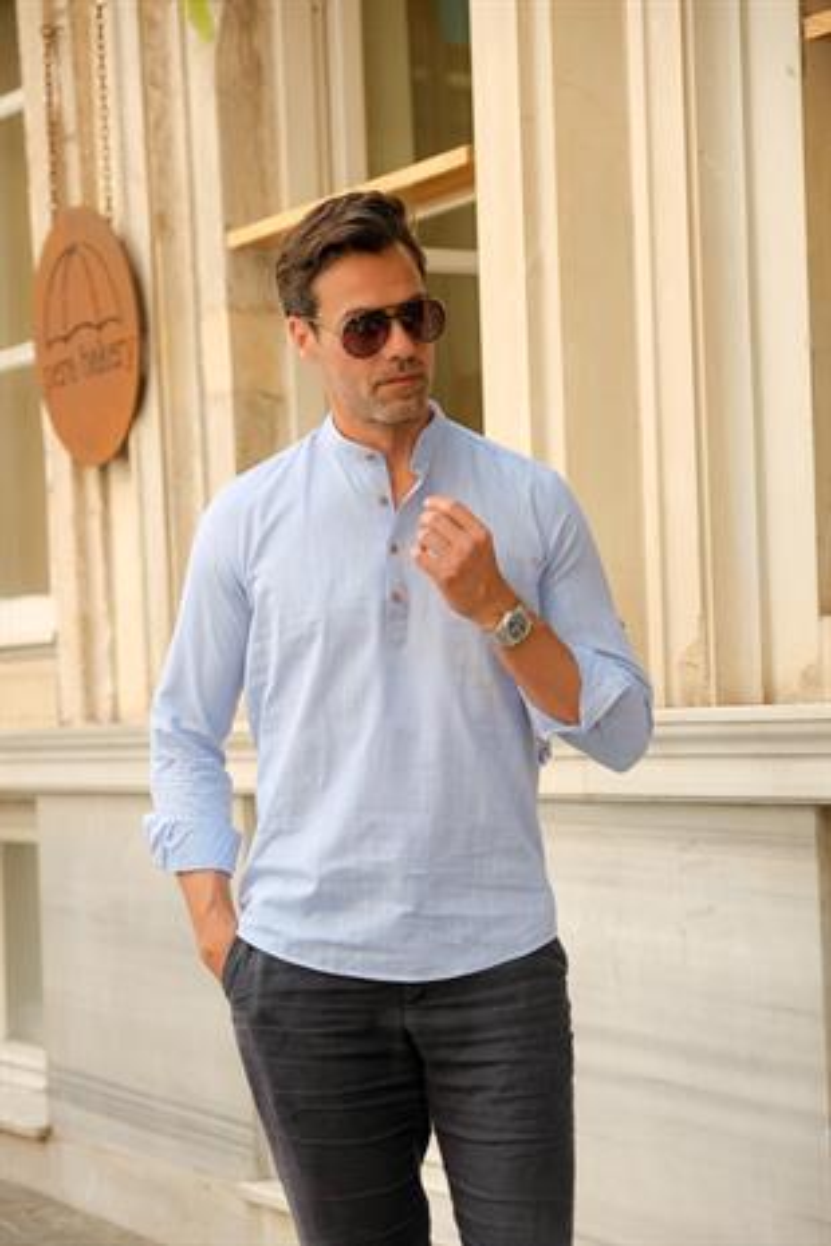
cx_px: 416
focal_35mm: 83
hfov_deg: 16.5
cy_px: 623
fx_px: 2874
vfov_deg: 24.5
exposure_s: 1/250
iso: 320
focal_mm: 55
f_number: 2.8
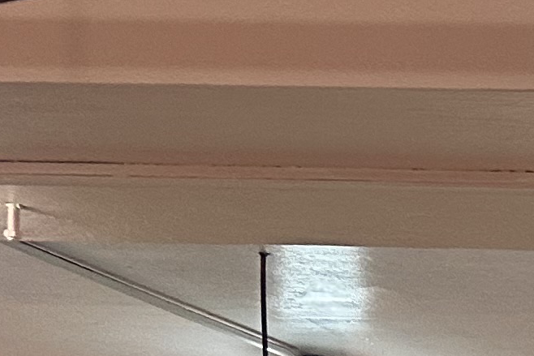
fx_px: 2270
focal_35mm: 153
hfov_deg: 10.3
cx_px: 1540
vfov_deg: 7.8
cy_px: 1042
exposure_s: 1/60
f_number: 1.78
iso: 200
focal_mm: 6.86
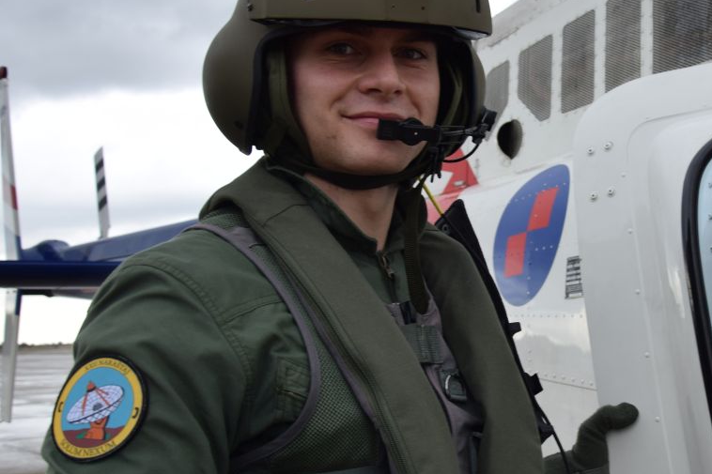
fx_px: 1127
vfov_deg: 23.8
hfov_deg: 33.7
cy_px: 256
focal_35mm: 57
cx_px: 601
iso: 100
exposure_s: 1/80
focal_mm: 18
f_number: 4.5
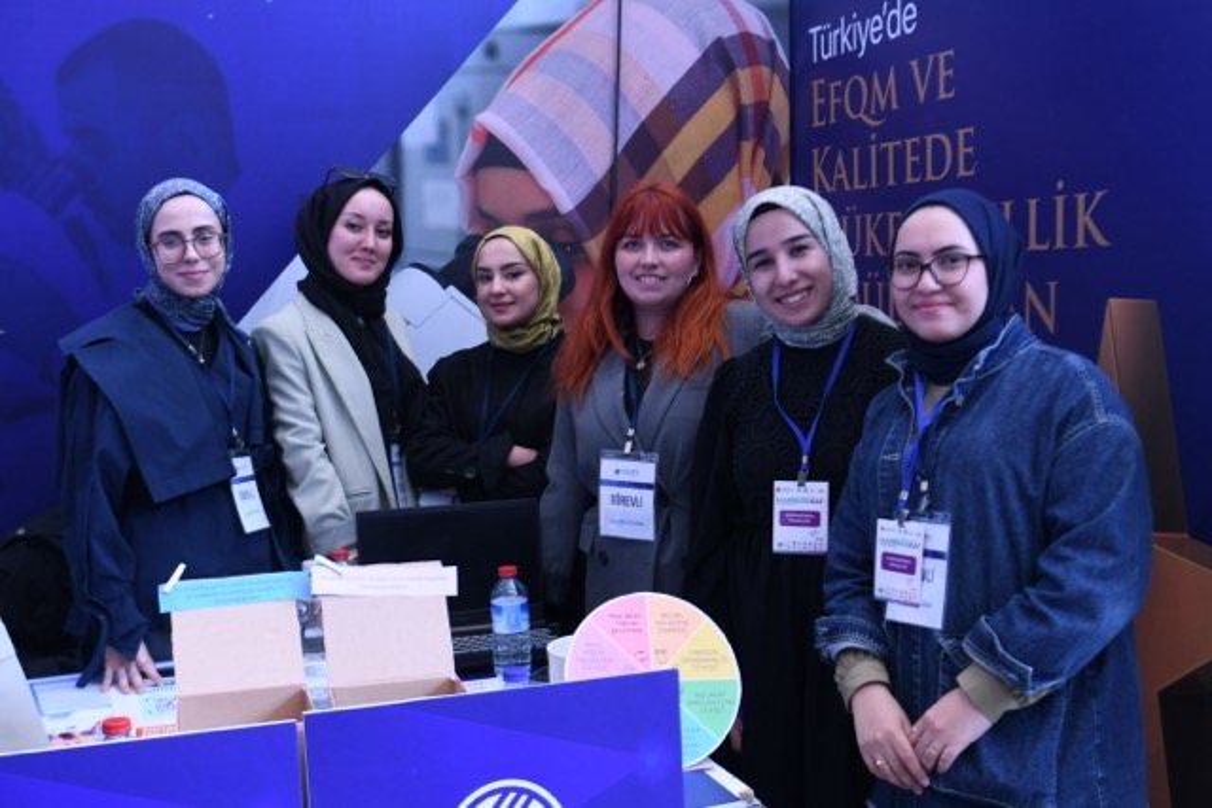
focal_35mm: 40
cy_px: 404
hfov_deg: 48.4
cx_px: 606
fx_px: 1347
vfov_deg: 33.4
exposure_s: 1/100
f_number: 2.8
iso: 320
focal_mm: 27
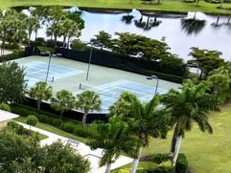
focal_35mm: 102
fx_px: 681
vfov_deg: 14.3
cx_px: -240
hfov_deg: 15.3
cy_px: 175
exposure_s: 1/500
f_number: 2.8
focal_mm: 4.5
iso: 100
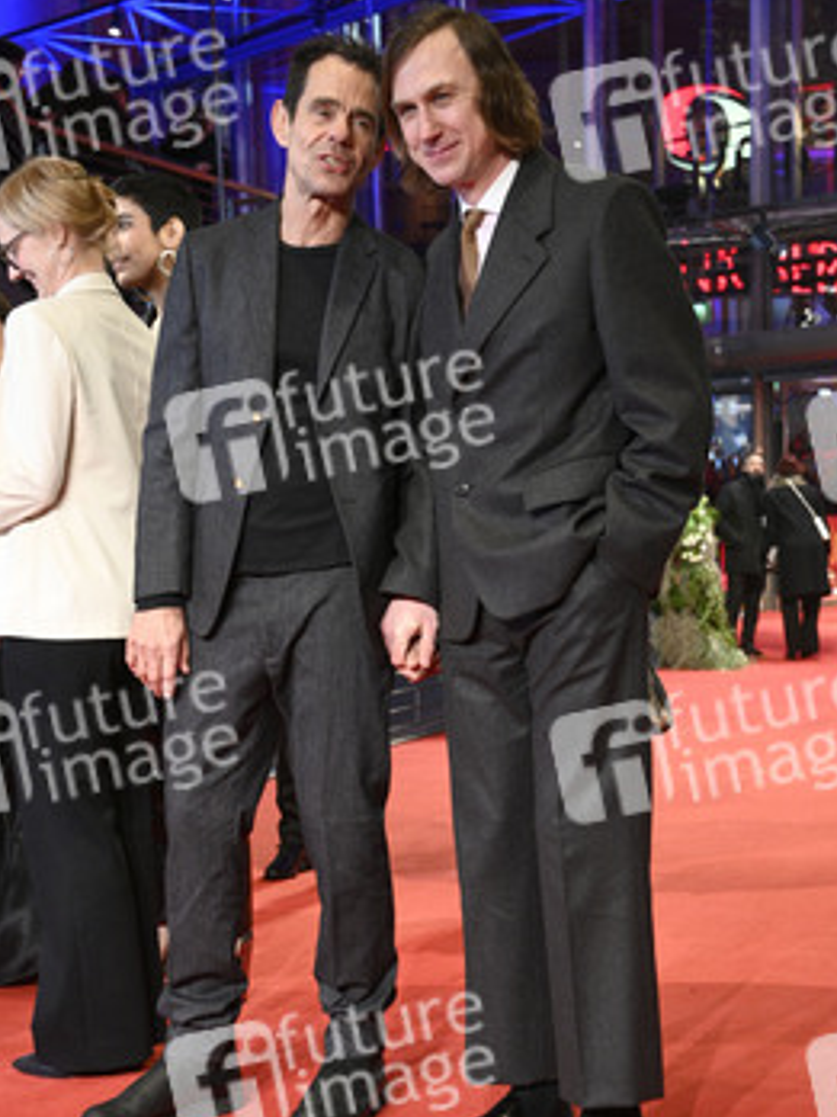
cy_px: 587
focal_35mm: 64
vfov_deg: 30.3
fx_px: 2063
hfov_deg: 22.9
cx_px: 423
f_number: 5
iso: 5000
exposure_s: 1/200
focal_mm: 58
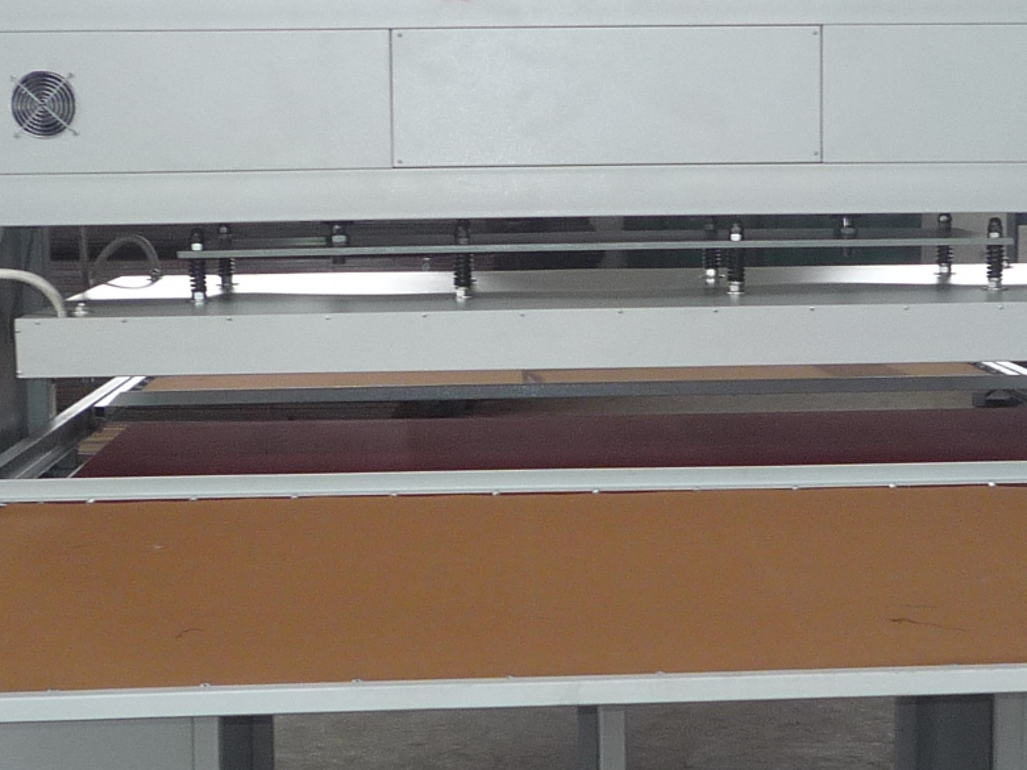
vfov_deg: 18.4
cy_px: 375
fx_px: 2373
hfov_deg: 24.4
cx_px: 640
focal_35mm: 80
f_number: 2.8
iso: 100
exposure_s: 1/30
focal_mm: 4.4
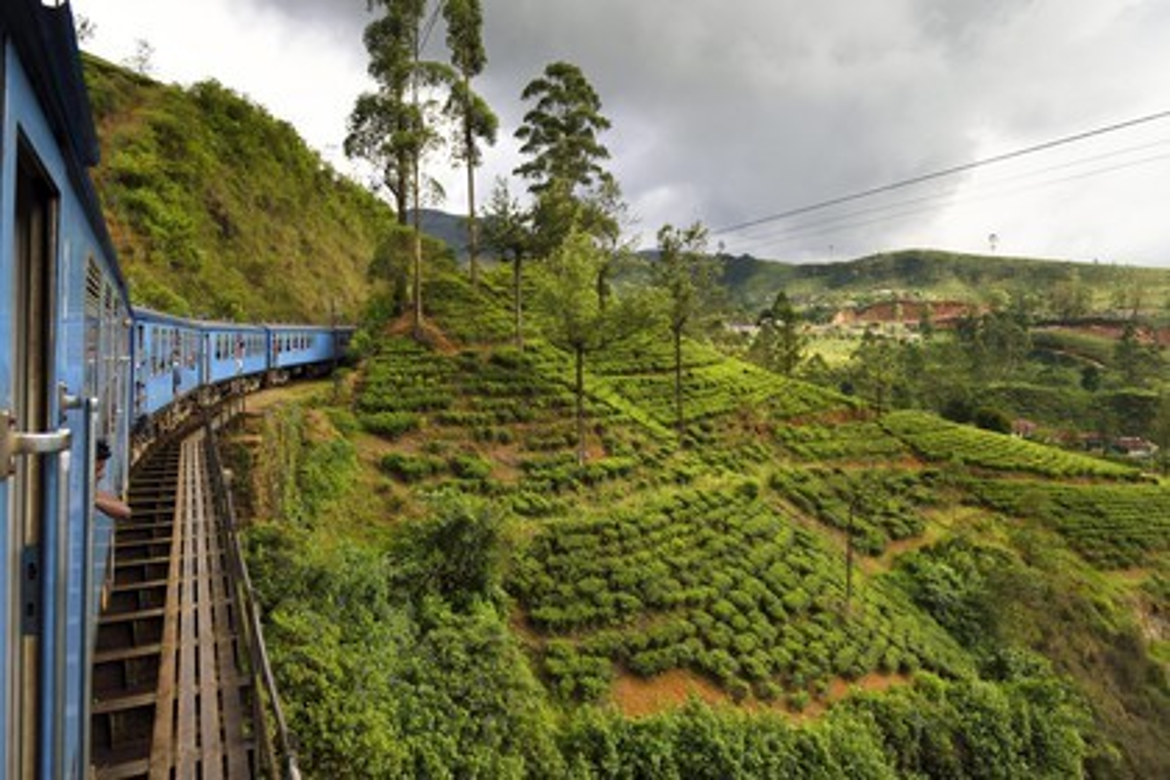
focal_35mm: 24
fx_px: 780
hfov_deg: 73.7
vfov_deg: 53.1
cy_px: 390
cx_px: 585
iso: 800
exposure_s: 1/1600
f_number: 6.3
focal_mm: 24
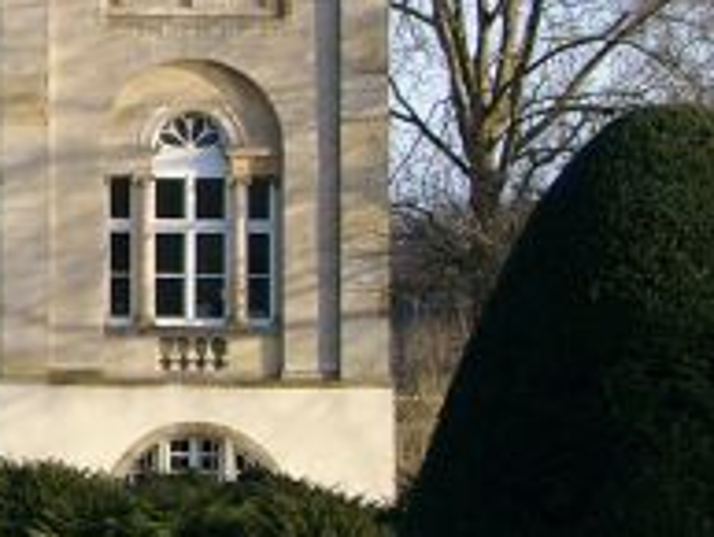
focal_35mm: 340
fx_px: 7017
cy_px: -96
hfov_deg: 5.7
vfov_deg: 4.4
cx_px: -762
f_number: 4
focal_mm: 16.97
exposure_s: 1/255
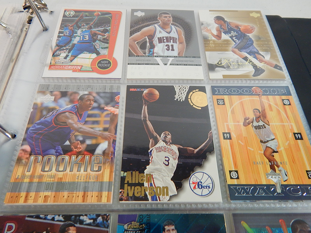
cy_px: 116
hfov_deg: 69.4
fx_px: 225
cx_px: 156
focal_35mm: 25
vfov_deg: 54.9
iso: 250
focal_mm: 4.5
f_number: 3.1
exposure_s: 1/30
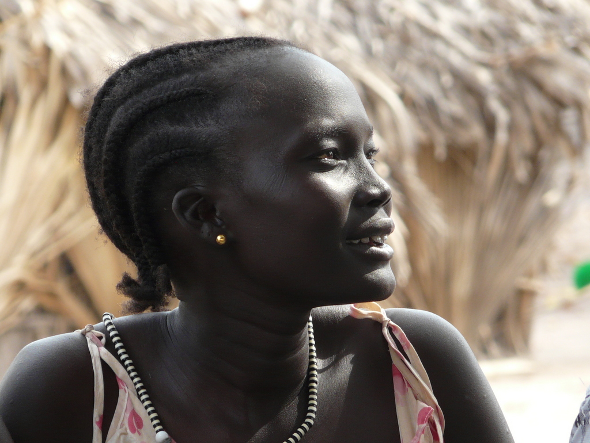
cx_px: 295
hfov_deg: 7.2
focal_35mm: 273
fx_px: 4657
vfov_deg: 5.5
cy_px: 222
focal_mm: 44.9
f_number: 3.6
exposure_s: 1/100
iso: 100
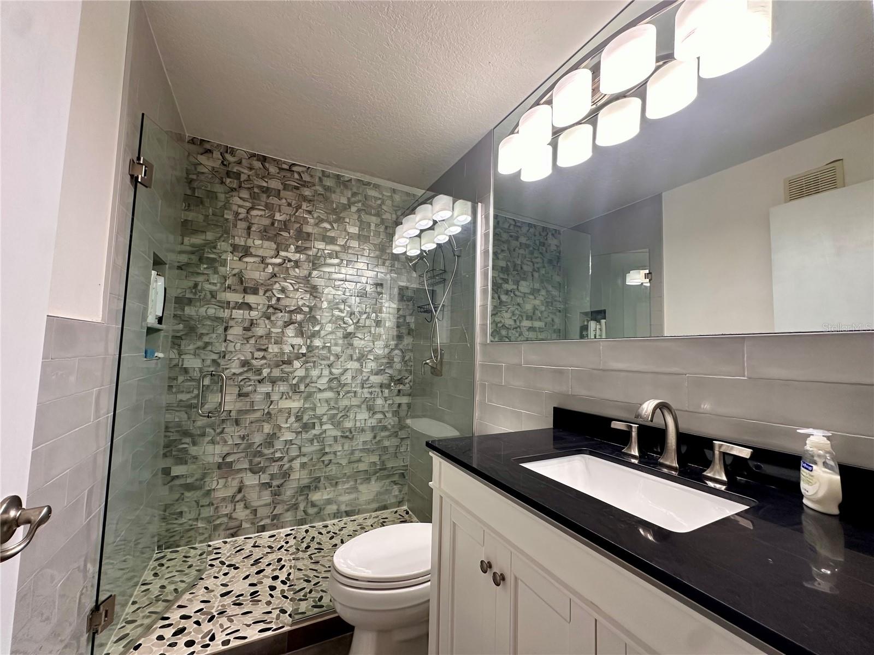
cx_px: 437
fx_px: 353
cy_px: 328
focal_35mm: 14
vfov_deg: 85.7
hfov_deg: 102.1
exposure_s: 1/60
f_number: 2.2
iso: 200
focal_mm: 2.22
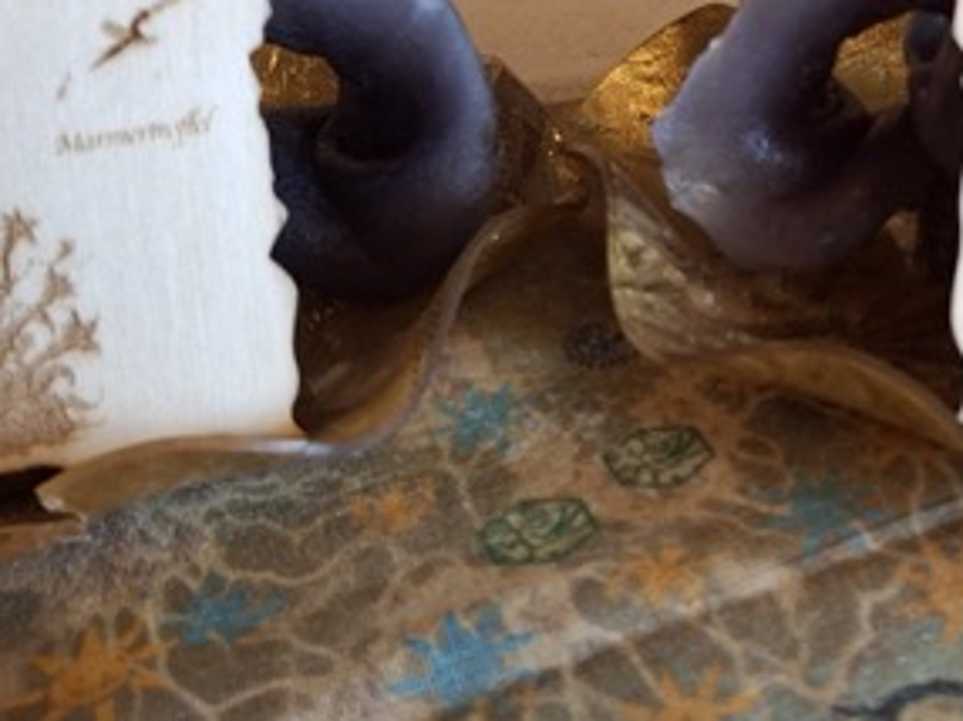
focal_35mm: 56
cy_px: -57
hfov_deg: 33.4
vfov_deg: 24.4
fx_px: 1557
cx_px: 771
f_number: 1.8
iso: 200
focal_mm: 4.69
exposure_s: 1/100
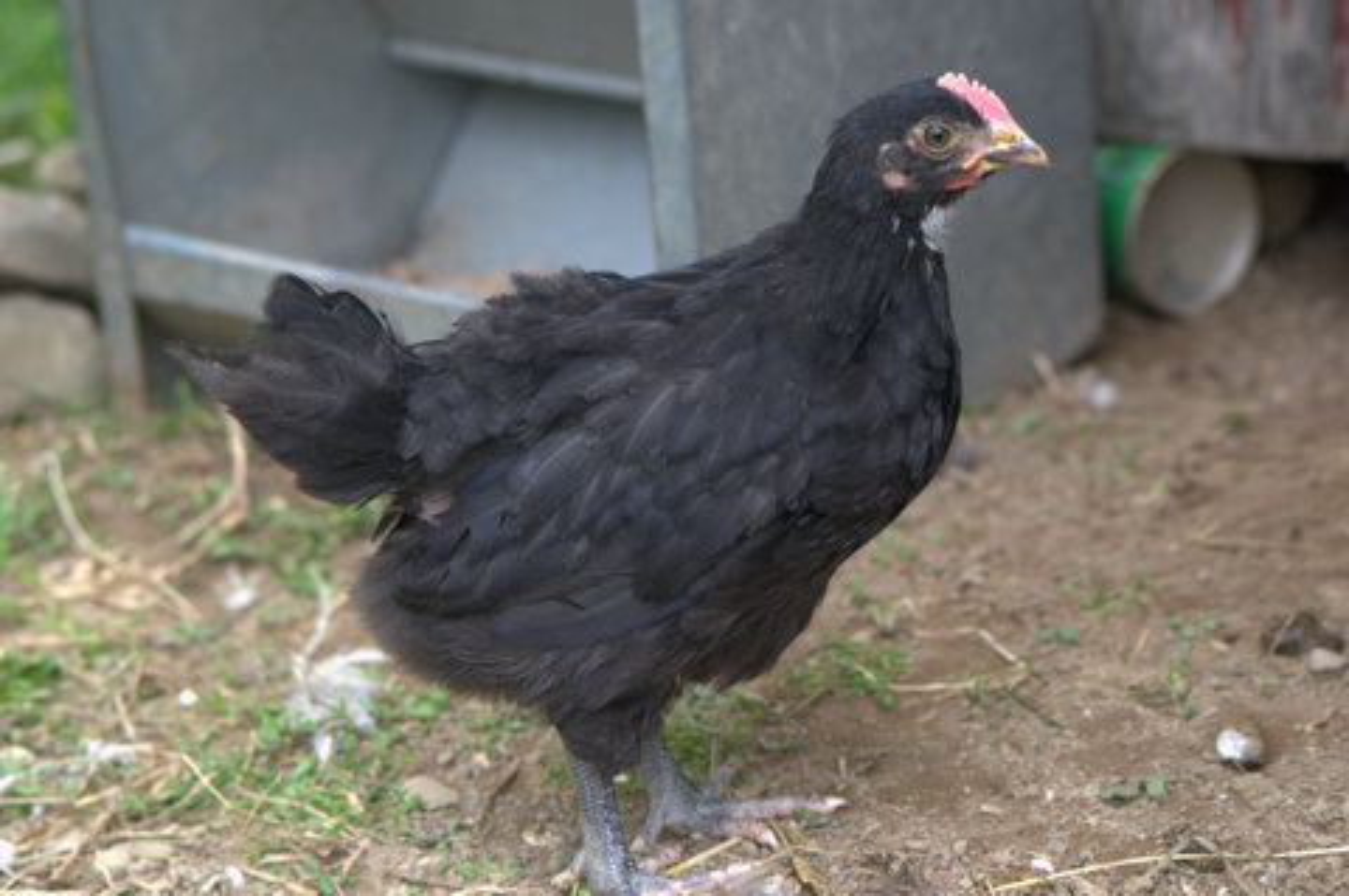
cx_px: 674
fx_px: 3930
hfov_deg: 19.5
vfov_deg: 13.0
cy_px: 448
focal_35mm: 105
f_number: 4.5
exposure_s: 1/320
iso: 400
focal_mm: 70
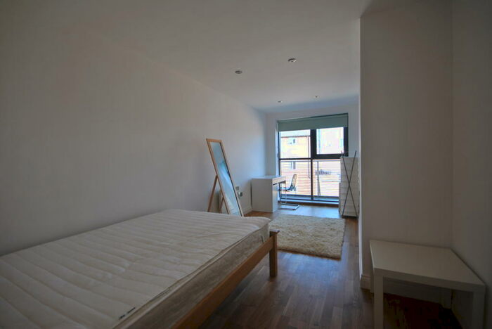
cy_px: 164
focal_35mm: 15
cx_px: 246
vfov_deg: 77.4
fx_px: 205
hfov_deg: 100.3
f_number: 4
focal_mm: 10
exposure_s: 1/100
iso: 100
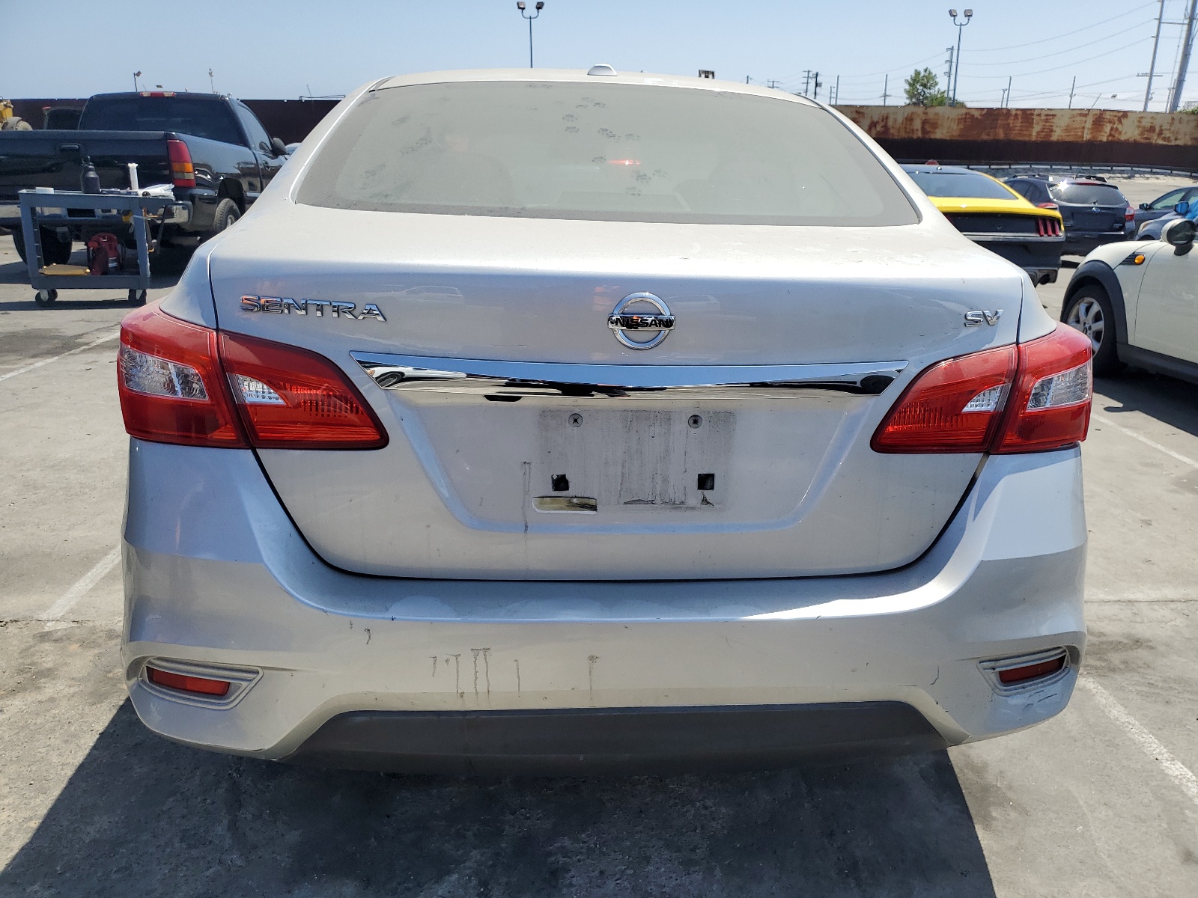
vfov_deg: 53.1
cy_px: 449
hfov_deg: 67.3
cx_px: 599
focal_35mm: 26
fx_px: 900
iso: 50
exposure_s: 1/3333
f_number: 1.5
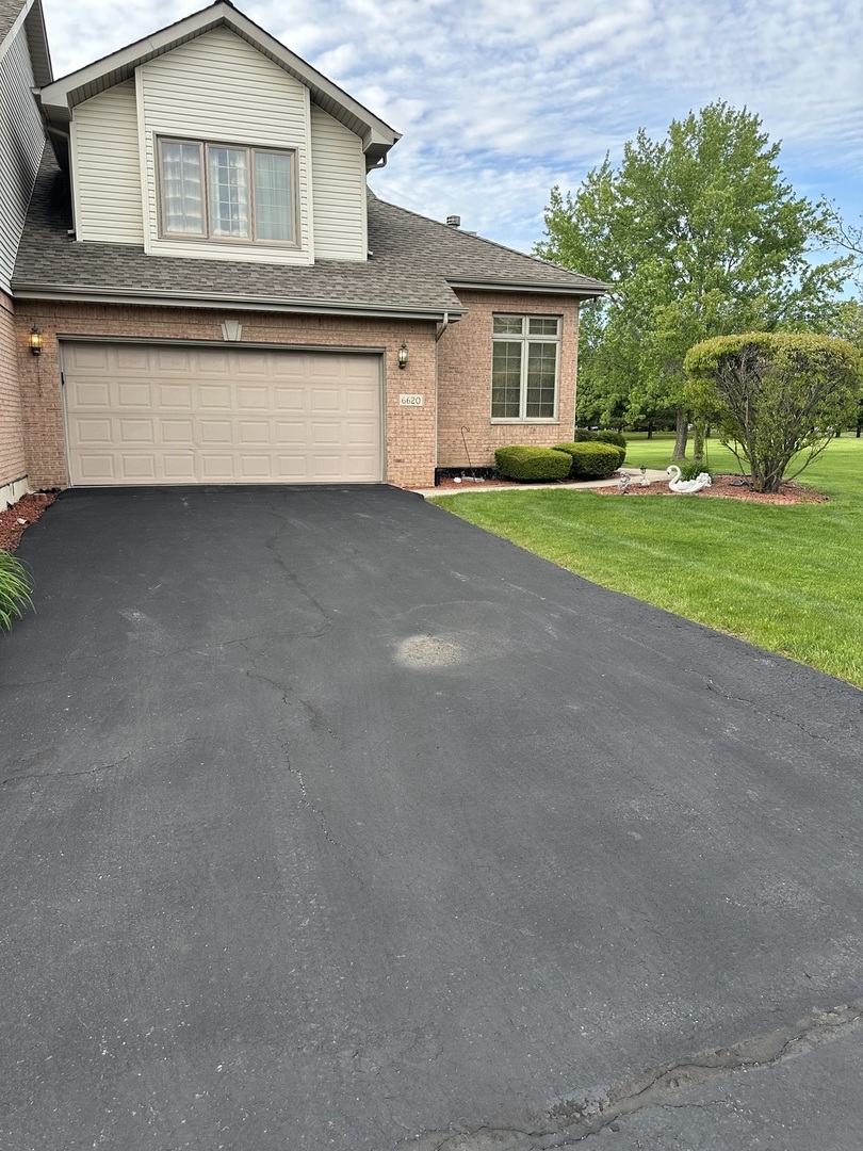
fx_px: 798
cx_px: 432
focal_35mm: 24
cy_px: 576
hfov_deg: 56.8
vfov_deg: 71.6
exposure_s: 1/785
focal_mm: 6.86
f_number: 1.78
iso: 80
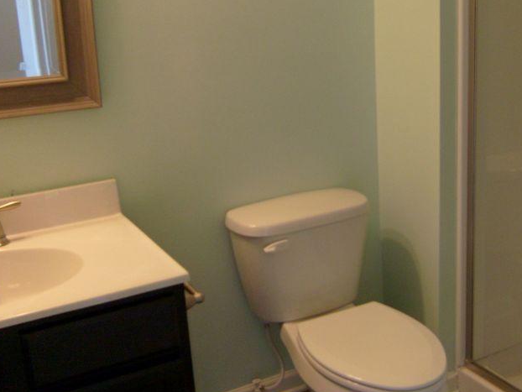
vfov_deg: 32.1
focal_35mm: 45
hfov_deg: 41.4
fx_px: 679
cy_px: 165
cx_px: 356
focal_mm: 4.7
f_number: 2.8
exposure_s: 1/30
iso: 200
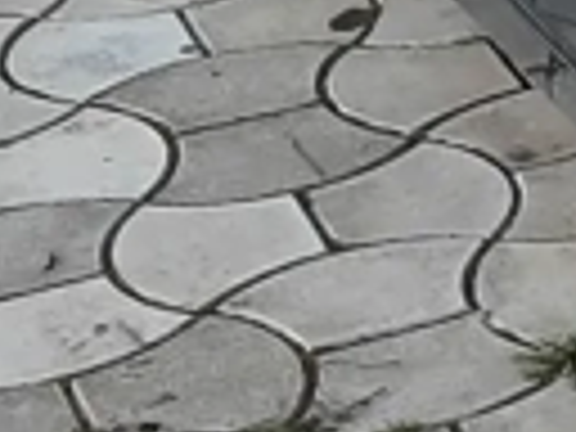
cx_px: 1742
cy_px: -162
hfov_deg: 8.2
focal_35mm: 203
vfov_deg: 7.2
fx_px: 3378
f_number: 1.7
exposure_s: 1/100
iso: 50
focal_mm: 3.93
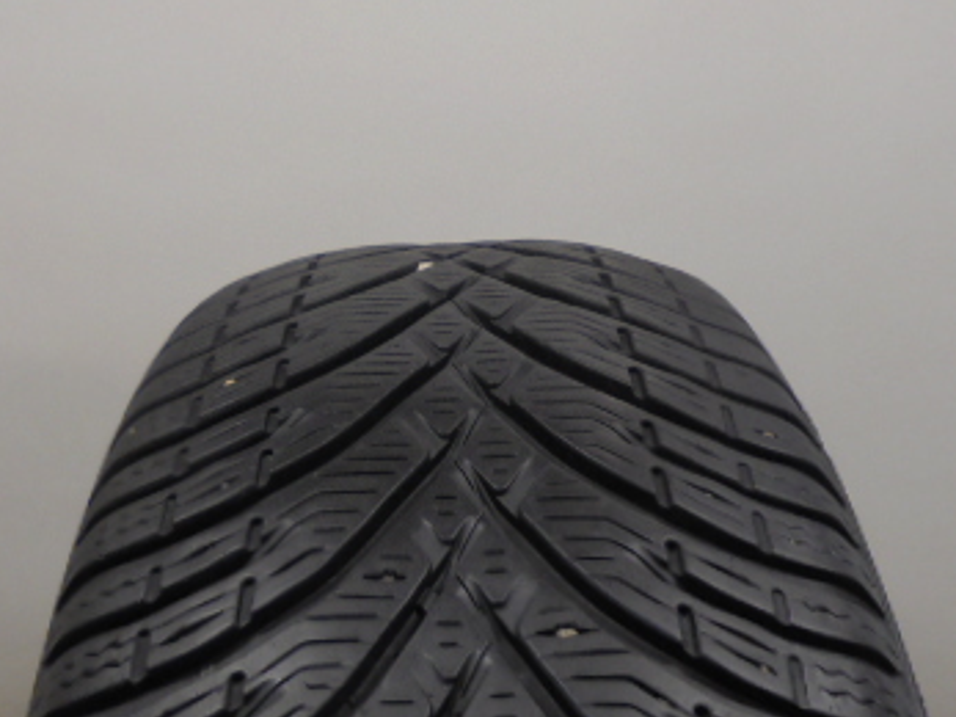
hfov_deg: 39.6
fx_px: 1325
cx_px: 424
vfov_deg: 30.1
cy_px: 259
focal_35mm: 48
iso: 100
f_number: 3.5
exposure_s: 1/30
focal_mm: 4.6
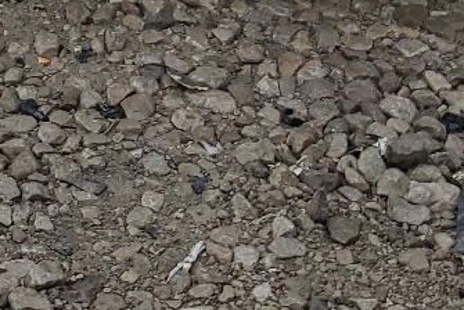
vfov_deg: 9.2
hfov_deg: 15.3
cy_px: -511
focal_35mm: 129
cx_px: -100
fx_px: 1664
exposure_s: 1/1000
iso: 50
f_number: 1.5
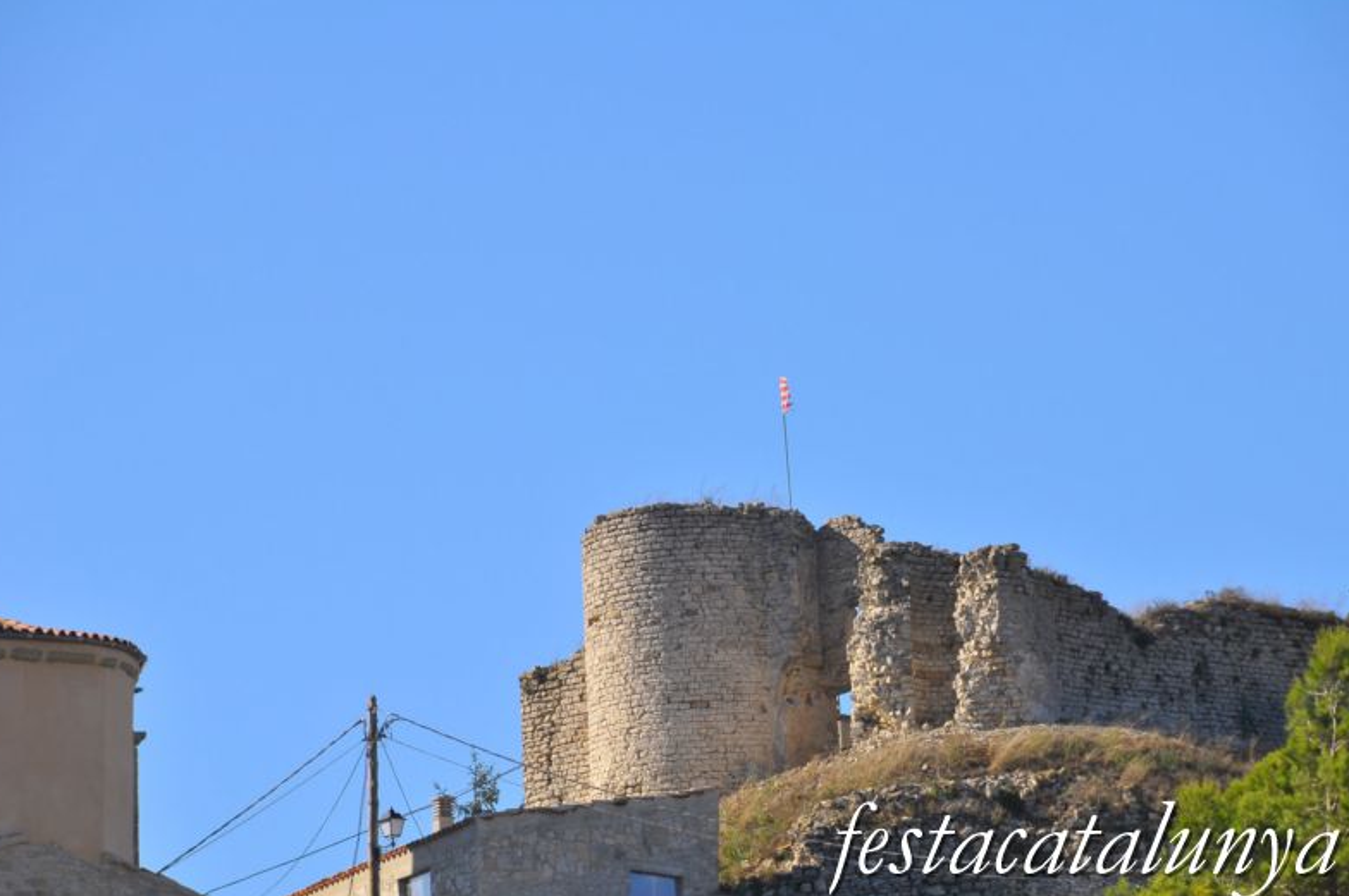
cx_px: 662
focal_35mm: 306
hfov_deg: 6.7
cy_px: 448
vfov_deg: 4.5
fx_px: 11454
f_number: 9
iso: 250
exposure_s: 1/320
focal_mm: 200
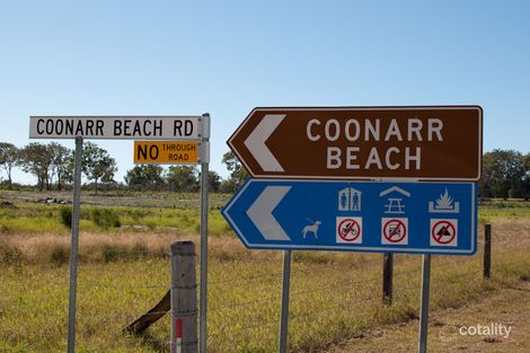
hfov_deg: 37.9
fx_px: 773
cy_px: 176
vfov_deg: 25.7
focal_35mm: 52
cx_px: 265
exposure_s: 1/640
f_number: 8
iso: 200
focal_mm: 35
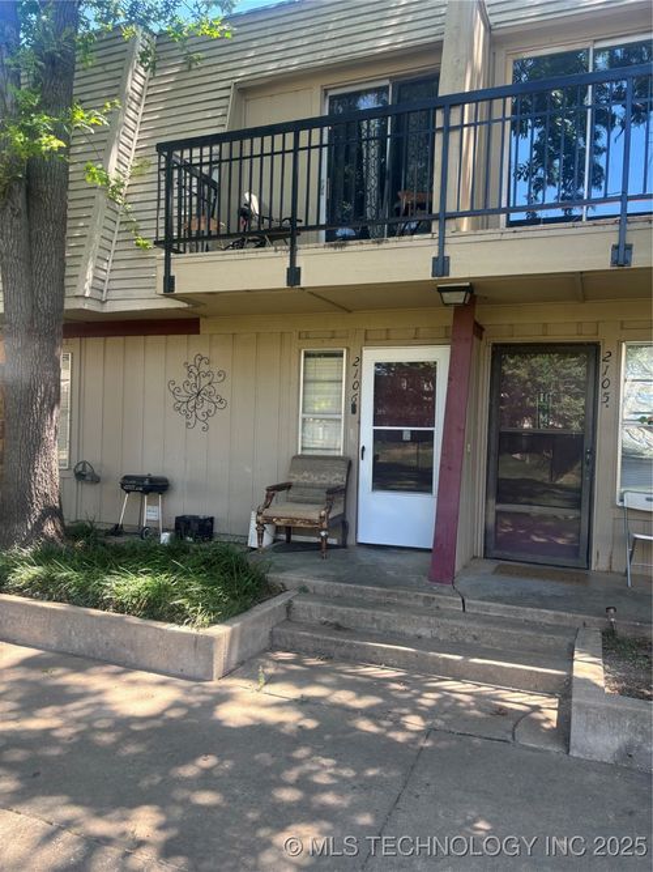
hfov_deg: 53.0
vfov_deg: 67.3
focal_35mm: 26
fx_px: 654
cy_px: 436
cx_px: 326
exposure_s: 1/237
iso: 40
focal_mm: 5.96
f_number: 1.6
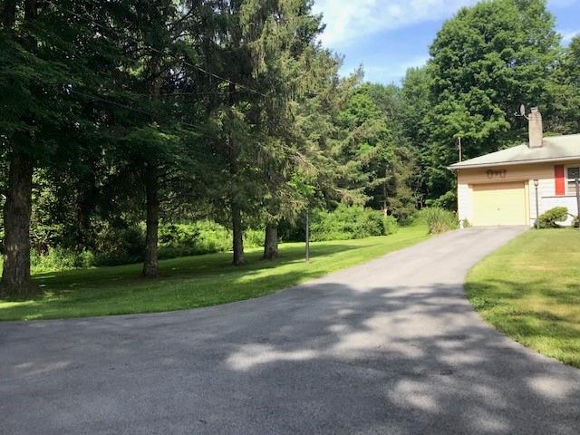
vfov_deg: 49.7
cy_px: 218
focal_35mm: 28
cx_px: 290
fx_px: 469
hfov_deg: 63.4
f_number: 1.8
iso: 20
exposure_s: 1/798
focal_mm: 3.99
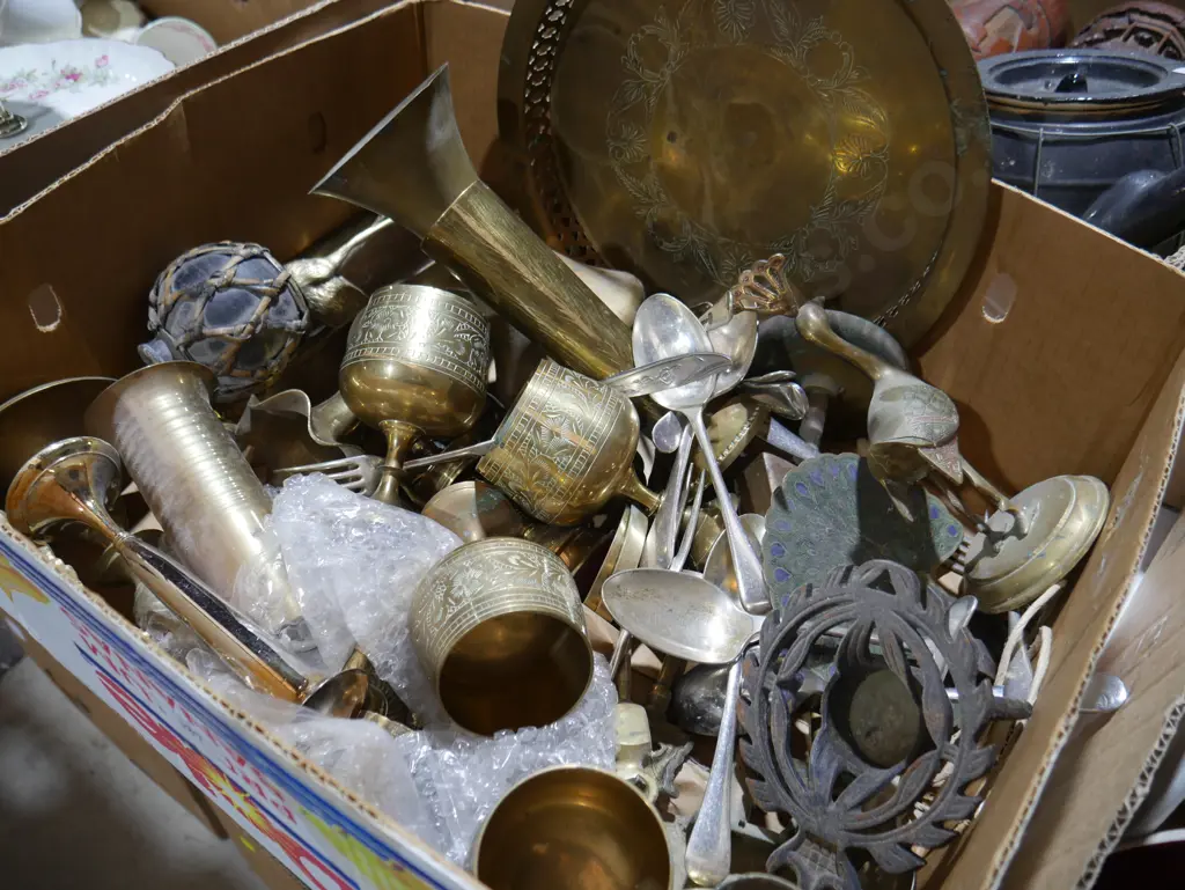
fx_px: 959
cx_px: 592
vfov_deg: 49.8
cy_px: 445
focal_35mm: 28
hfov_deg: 63.4
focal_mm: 14
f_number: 3.5
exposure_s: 1/60
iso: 250
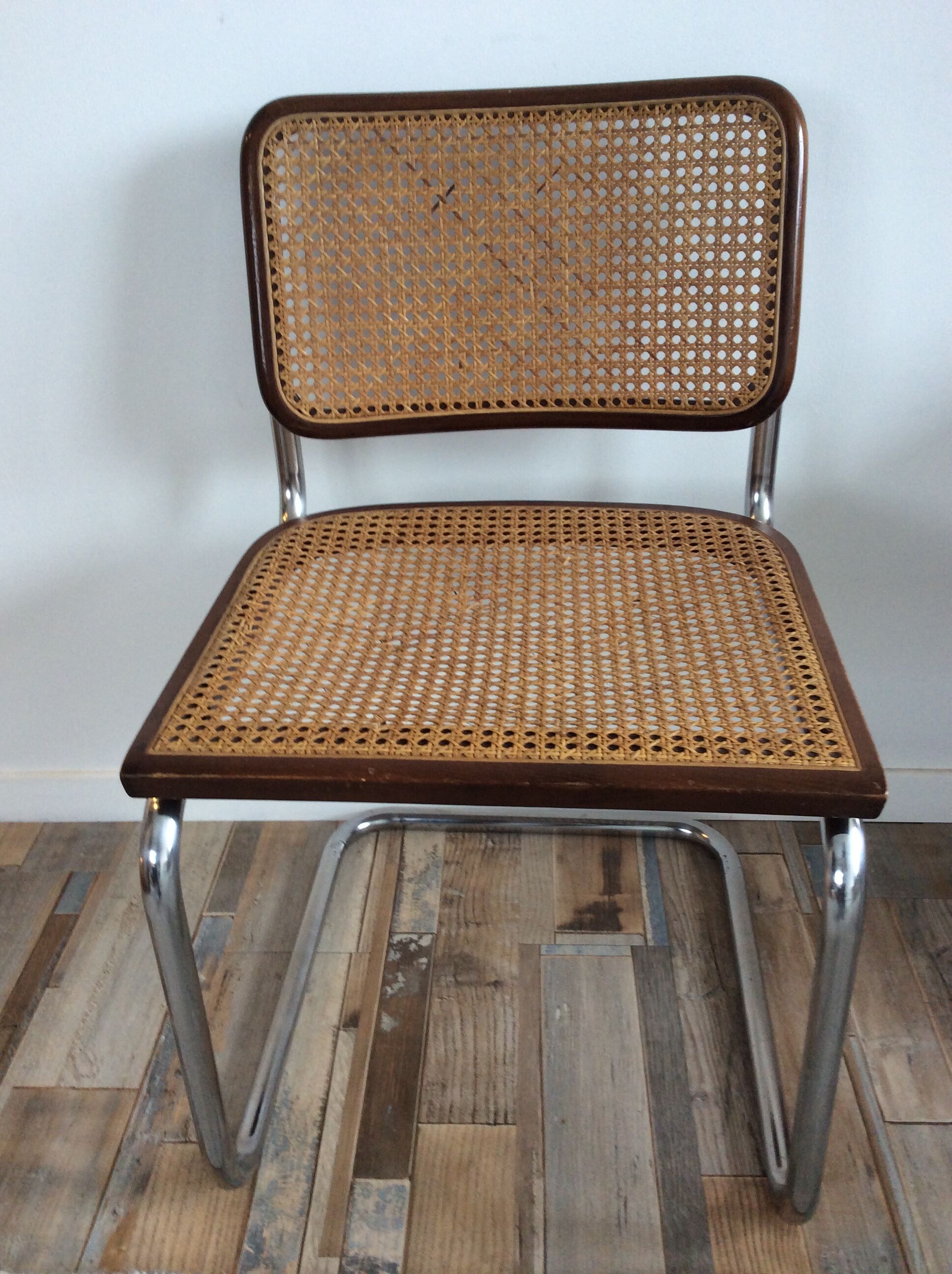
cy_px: 637
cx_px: 476
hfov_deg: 44.1
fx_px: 1177
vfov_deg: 56.9
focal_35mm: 32
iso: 64
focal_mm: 3.3
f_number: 2.4
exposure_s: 1/25
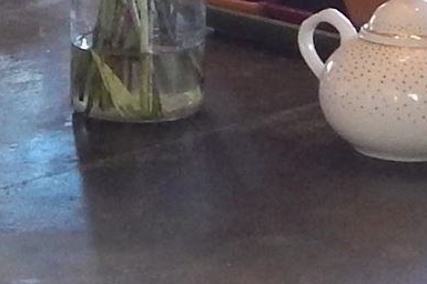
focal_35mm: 191
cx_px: -126
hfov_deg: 10.5
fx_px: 2263
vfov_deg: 7.2
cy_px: 26
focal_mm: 4
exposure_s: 1/30
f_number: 3
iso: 400
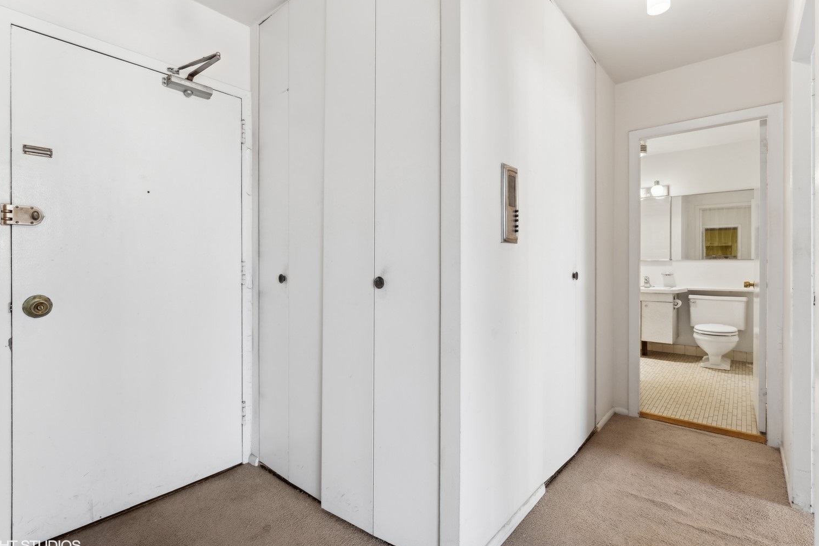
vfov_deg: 70.4
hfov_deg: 93.3
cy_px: 268
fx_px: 387
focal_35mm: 17
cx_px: 403
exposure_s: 1/40
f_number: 7.1
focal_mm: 16
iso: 320
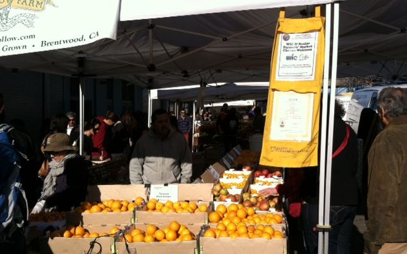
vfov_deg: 33.6
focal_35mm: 38
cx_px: 203
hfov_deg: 51.5
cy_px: 132
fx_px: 421
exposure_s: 1/2143
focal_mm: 3.85
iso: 80
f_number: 2.8
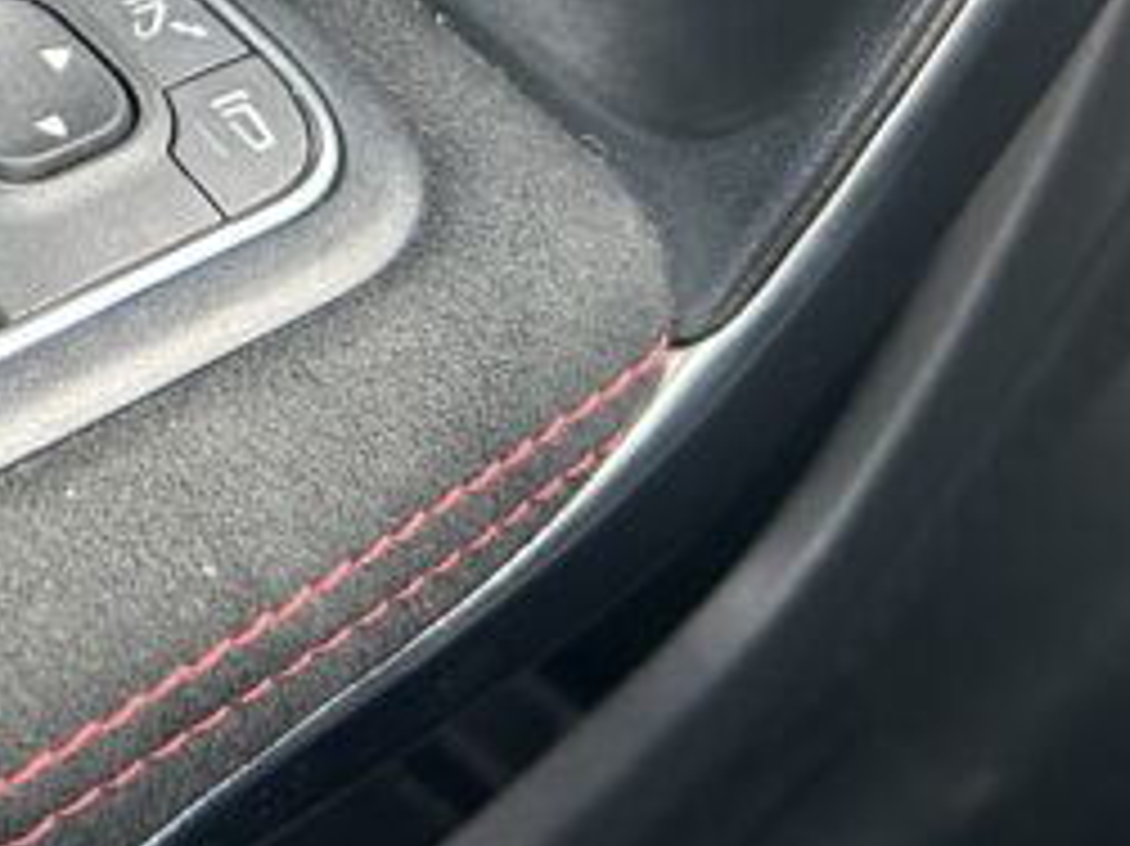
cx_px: -441
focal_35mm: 83
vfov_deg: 17.0
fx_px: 2708
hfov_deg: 20.9
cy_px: -171
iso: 125
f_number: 1.5
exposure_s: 1/111
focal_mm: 5.7
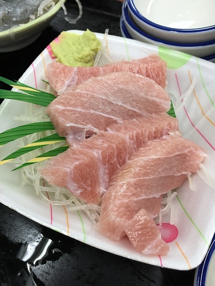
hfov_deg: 48.2
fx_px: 240
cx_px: 108
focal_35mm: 29
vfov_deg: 61.7
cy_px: 143
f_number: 2.2
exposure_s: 1/40
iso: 32
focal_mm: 4.15
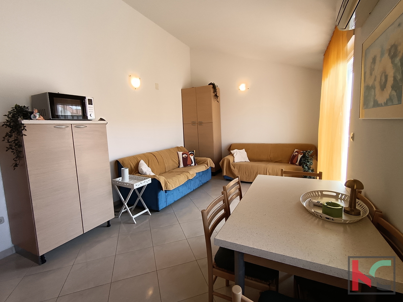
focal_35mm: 17
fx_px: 198
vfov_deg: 74.7
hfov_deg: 91.0
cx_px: 202
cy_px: 151
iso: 240
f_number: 2.2
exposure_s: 1/100
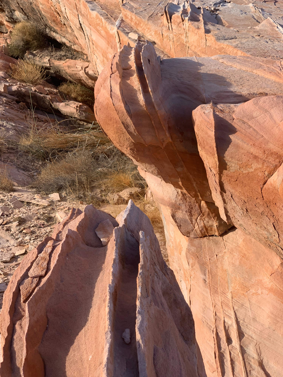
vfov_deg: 36.8
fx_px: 567
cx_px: 142
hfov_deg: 28.0
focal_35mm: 52
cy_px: 188
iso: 16
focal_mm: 6
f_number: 2.4
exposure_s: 1/470
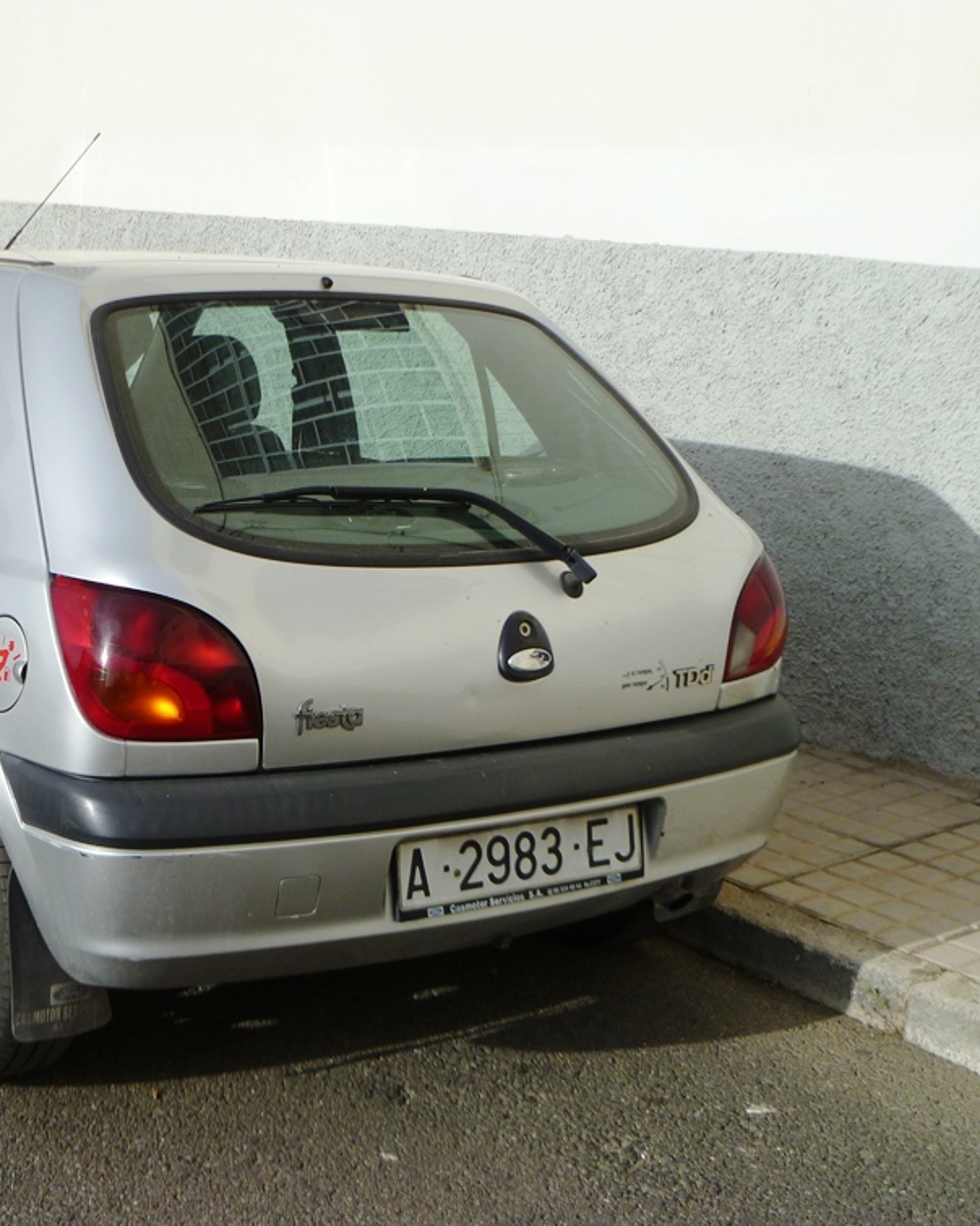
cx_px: 190
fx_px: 1631
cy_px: 611
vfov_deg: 41.2
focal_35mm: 45
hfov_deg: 32.5
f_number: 3.6
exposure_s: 1/800
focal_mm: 6.1
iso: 80
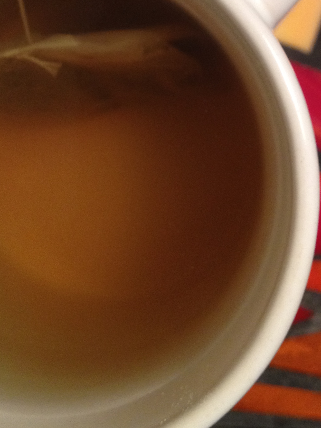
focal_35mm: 65
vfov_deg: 29.0
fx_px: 804
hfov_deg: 22.4
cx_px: 240
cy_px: 68
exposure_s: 1/20
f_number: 2.4
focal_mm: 4.28
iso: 160
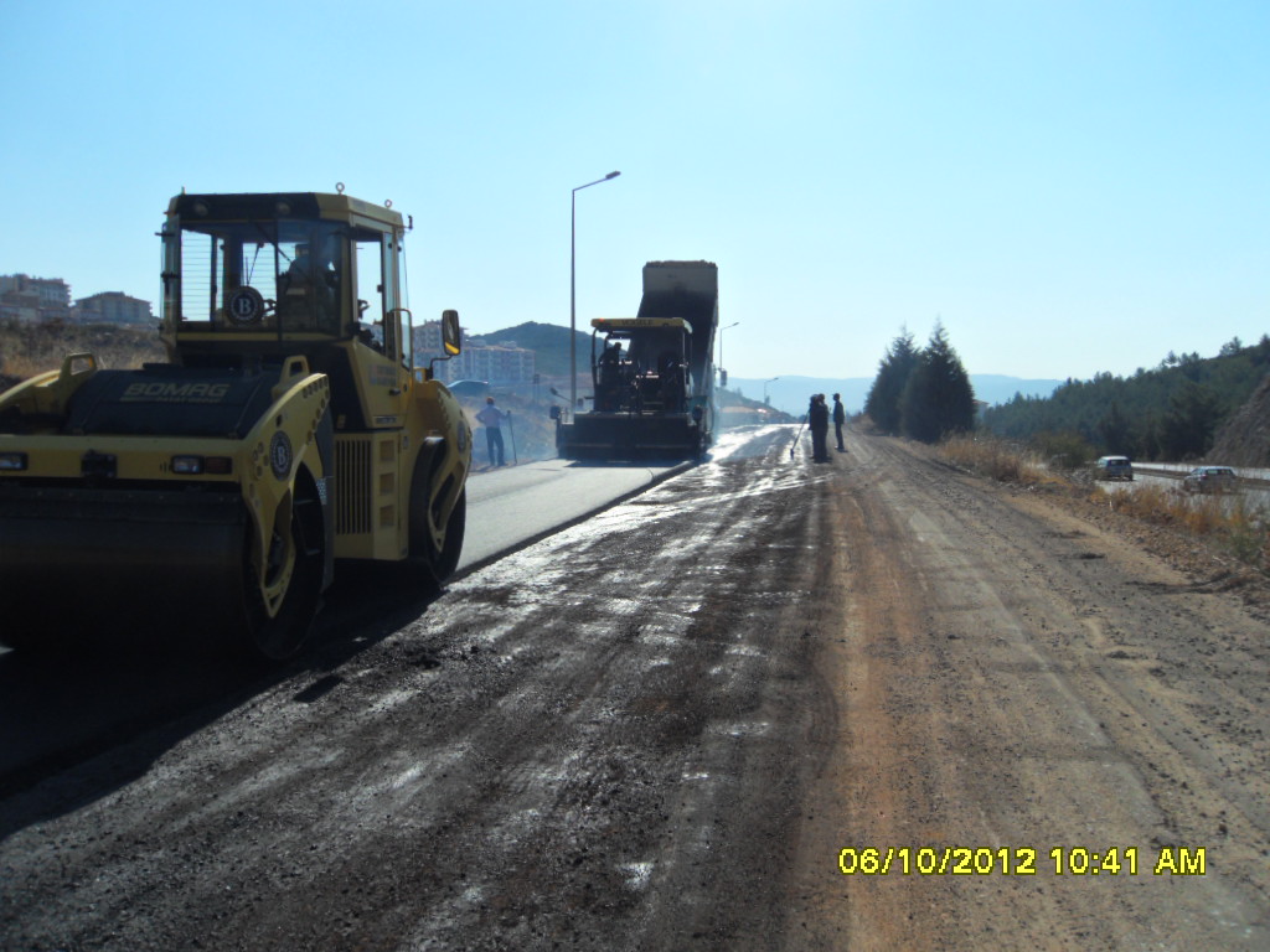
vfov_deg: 40.7
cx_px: 635
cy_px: 476
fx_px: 1284
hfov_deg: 52.6
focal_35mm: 35
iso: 80
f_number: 8.2
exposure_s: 1/350
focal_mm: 6.3
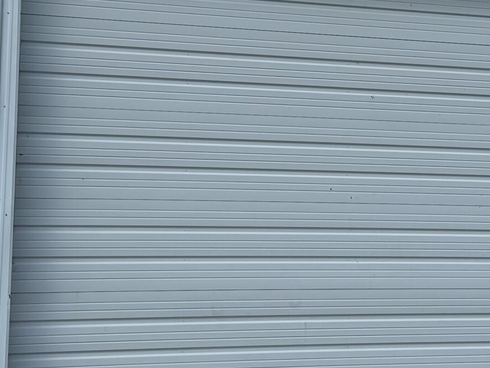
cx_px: 246
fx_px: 1147
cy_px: 86
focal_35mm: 81
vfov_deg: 18.1
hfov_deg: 24.1
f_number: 1.78
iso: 80
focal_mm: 6.76
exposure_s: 1/7353
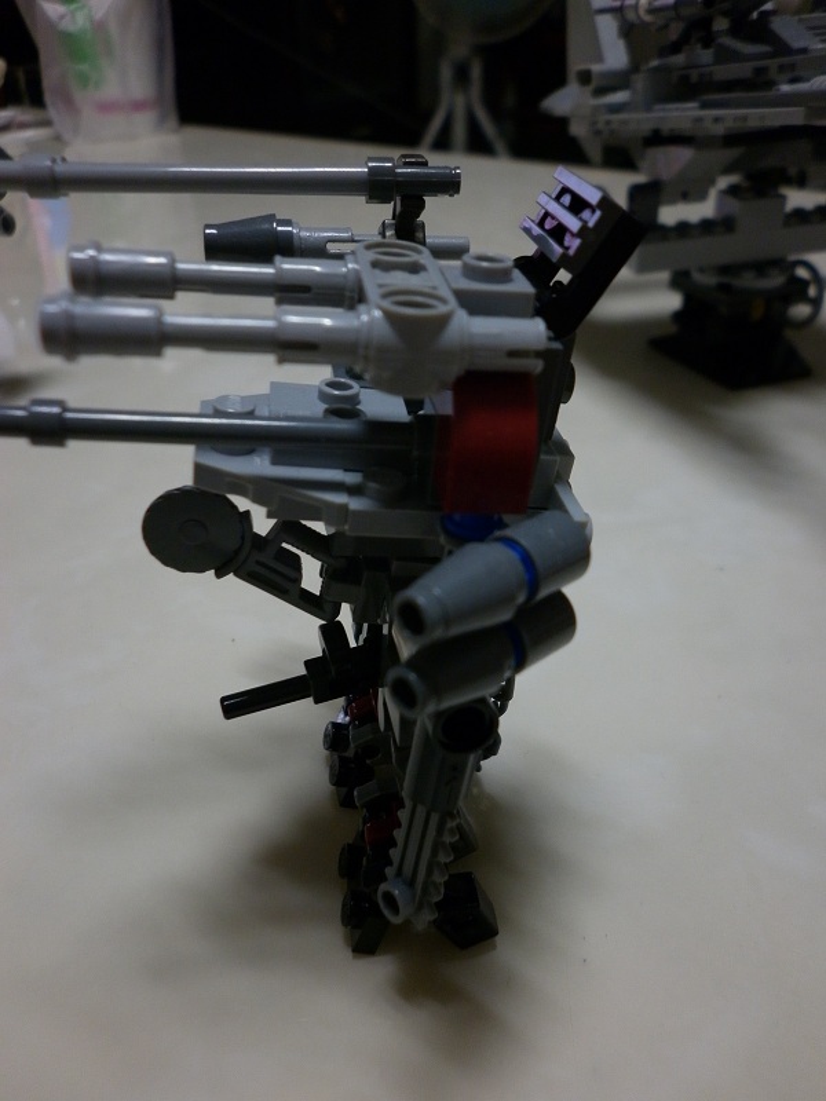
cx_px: 413
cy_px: 550
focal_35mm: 28
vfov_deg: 63.4
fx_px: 891
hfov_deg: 49.7
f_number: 2.8
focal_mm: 5
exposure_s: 1/30
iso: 125
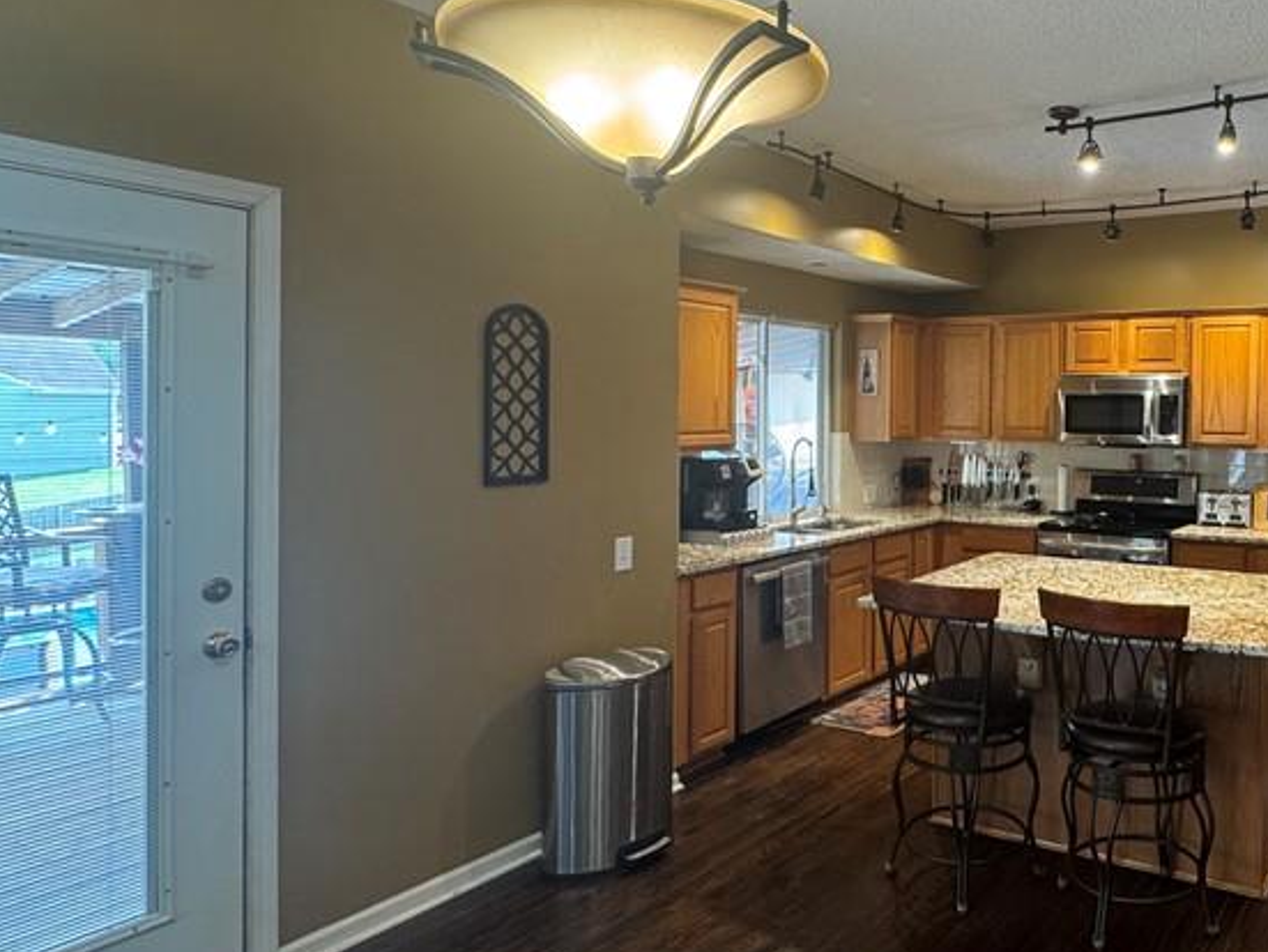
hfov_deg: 62.4
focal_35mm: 26
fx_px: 953
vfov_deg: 53.0
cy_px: 432
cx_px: 987
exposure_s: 1/60
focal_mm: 2.22
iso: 200
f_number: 2.2
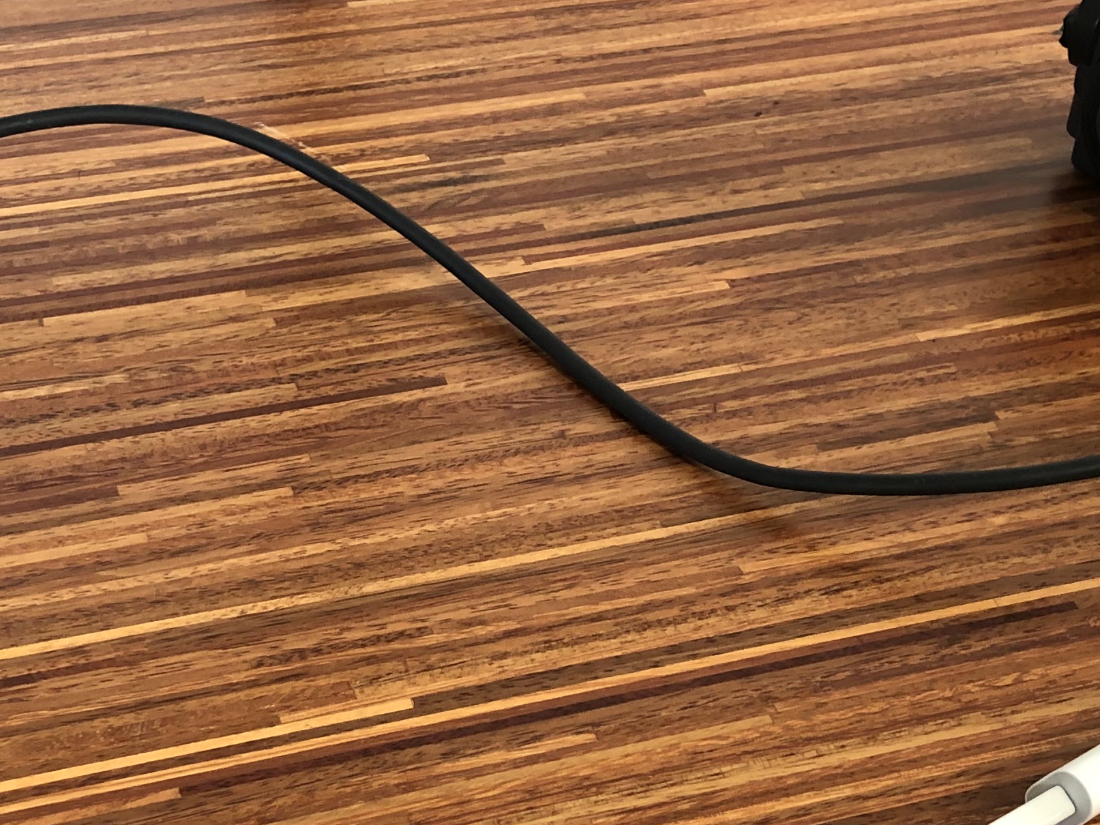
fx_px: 2225
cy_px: 511
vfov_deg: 21.0
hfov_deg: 27.8
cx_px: 537
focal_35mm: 70
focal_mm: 4
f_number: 1.8
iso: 40
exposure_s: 1/17
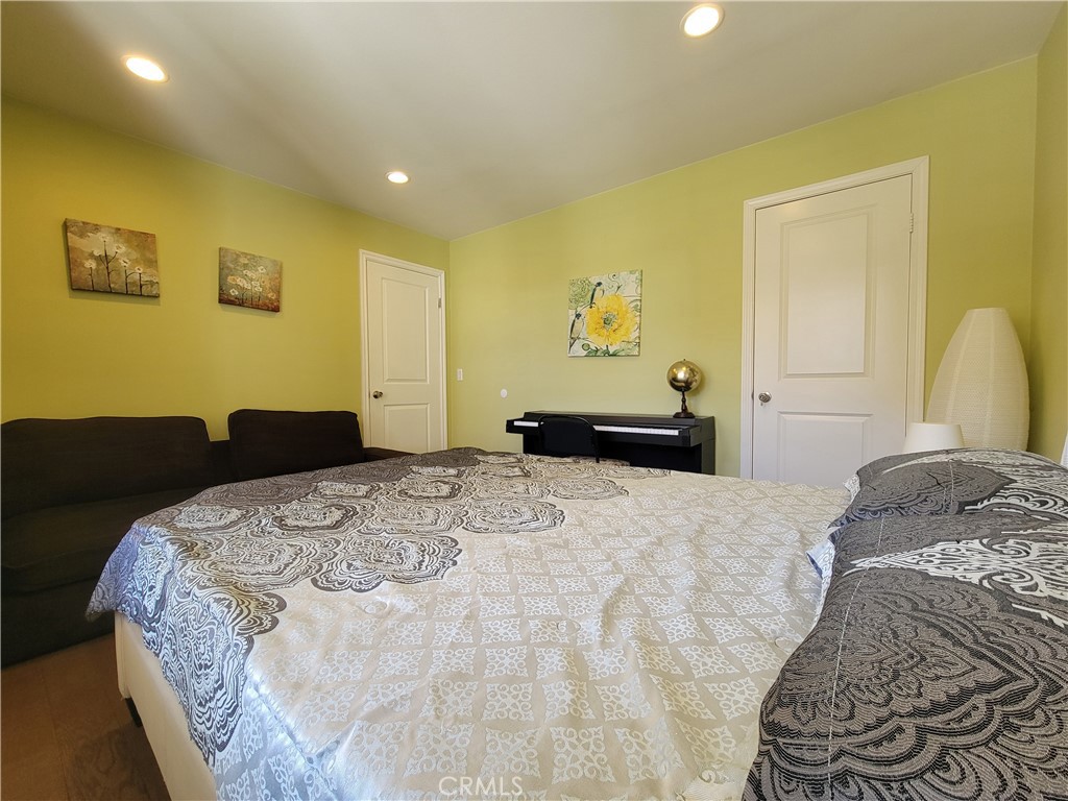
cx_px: 534
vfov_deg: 89.9
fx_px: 401
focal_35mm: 13
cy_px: 400
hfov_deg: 106.2
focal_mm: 2.2
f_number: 2.2
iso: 200
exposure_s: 1/60
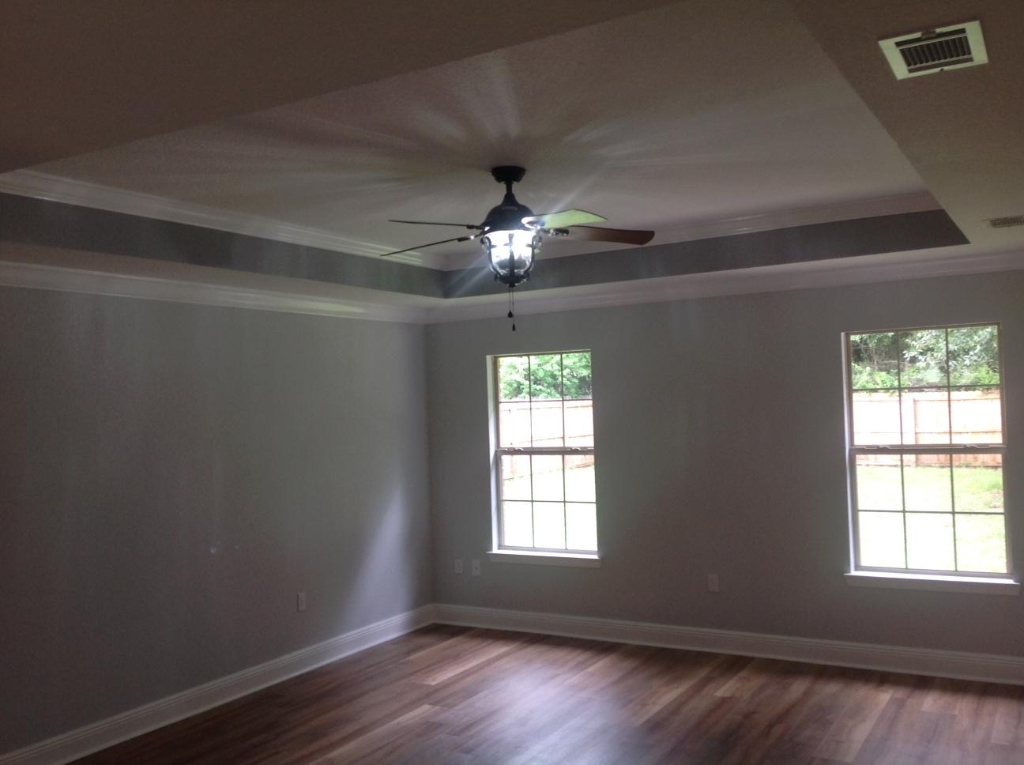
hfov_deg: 52.7
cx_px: 512
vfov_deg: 40.6
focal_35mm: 35
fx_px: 1034
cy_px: 382
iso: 50
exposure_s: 1/24
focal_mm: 4.28
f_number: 2.4
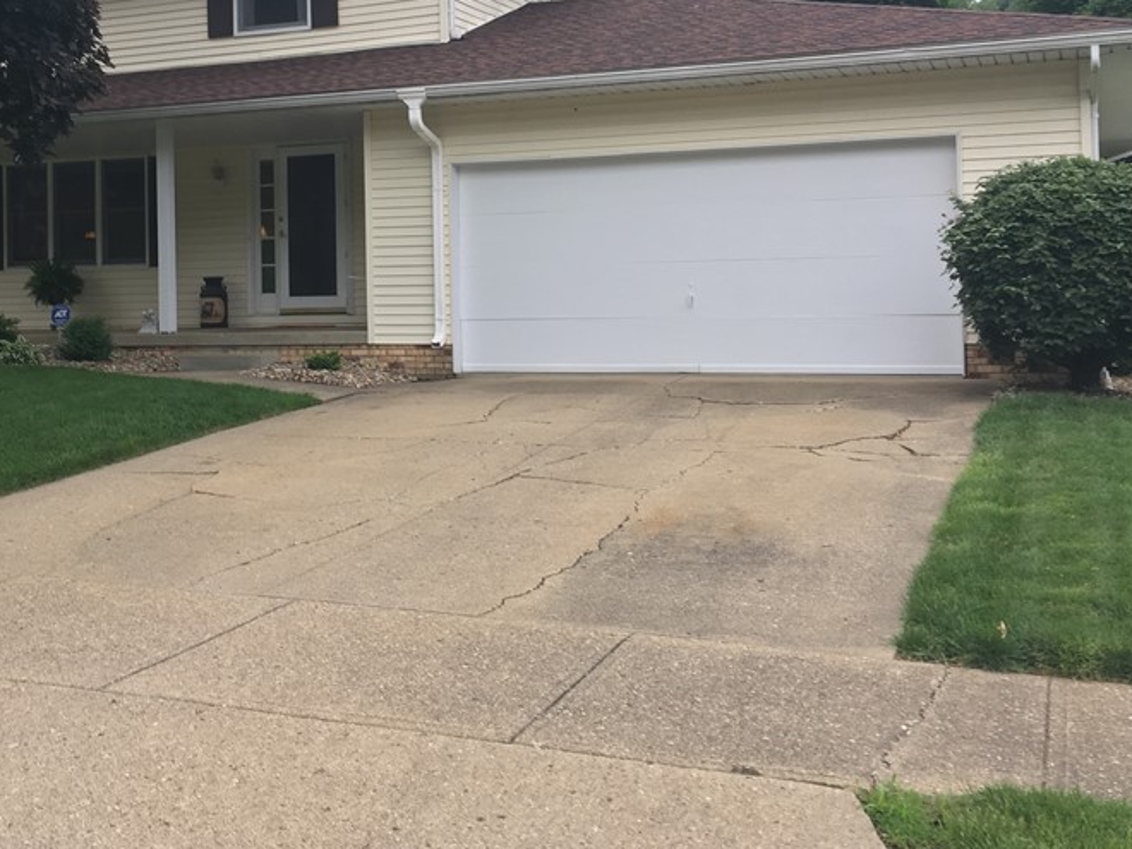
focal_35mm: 45
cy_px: 245
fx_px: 1472
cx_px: 413
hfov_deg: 41.7
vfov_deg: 31.8
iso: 25
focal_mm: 4.15
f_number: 2.2
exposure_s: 1/136
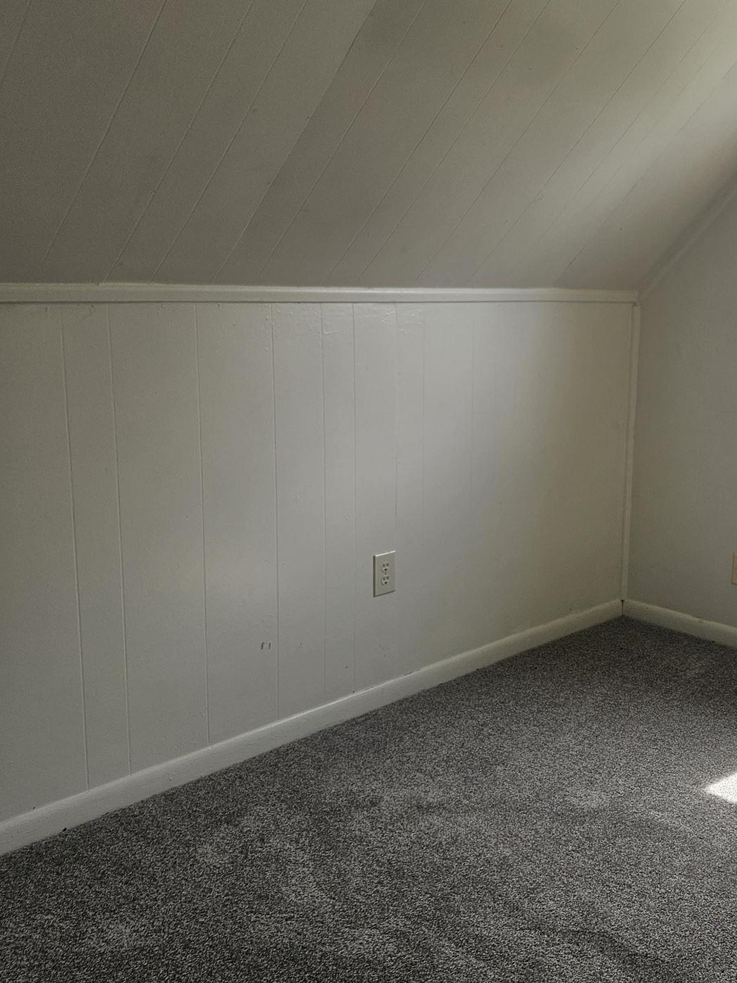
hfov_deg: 36.4
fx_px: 1079
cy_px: 505
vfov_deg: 49.0
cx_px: 597
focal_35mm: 38
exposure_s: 1/100
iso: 25
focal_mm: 5.4
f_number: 1.8
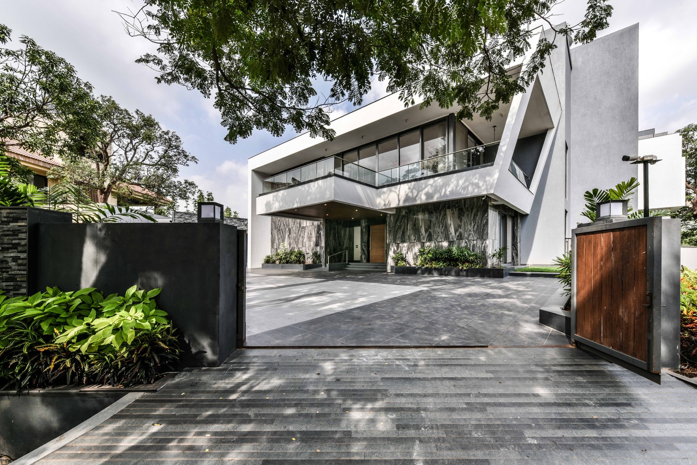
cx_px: 348
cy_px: 232
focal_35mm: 14
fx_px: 271
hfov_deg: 104.2
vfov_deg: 81.3
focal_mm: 14
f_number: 14
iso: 31
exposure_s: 1/15
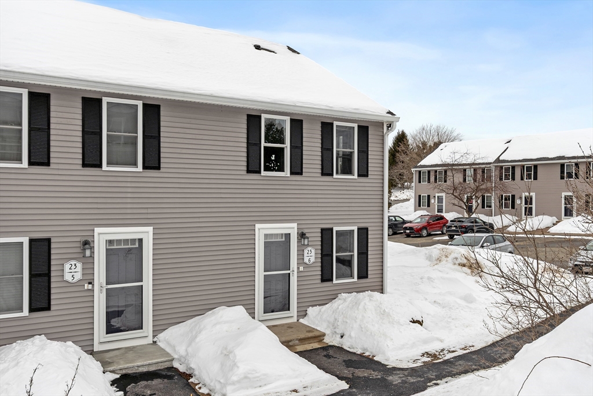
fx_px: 494
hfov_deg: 61.9
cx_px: 296
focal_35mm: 30
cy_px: 198
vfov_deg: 43.6
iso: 100
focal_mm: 20
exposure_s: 1/125
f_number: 7.1
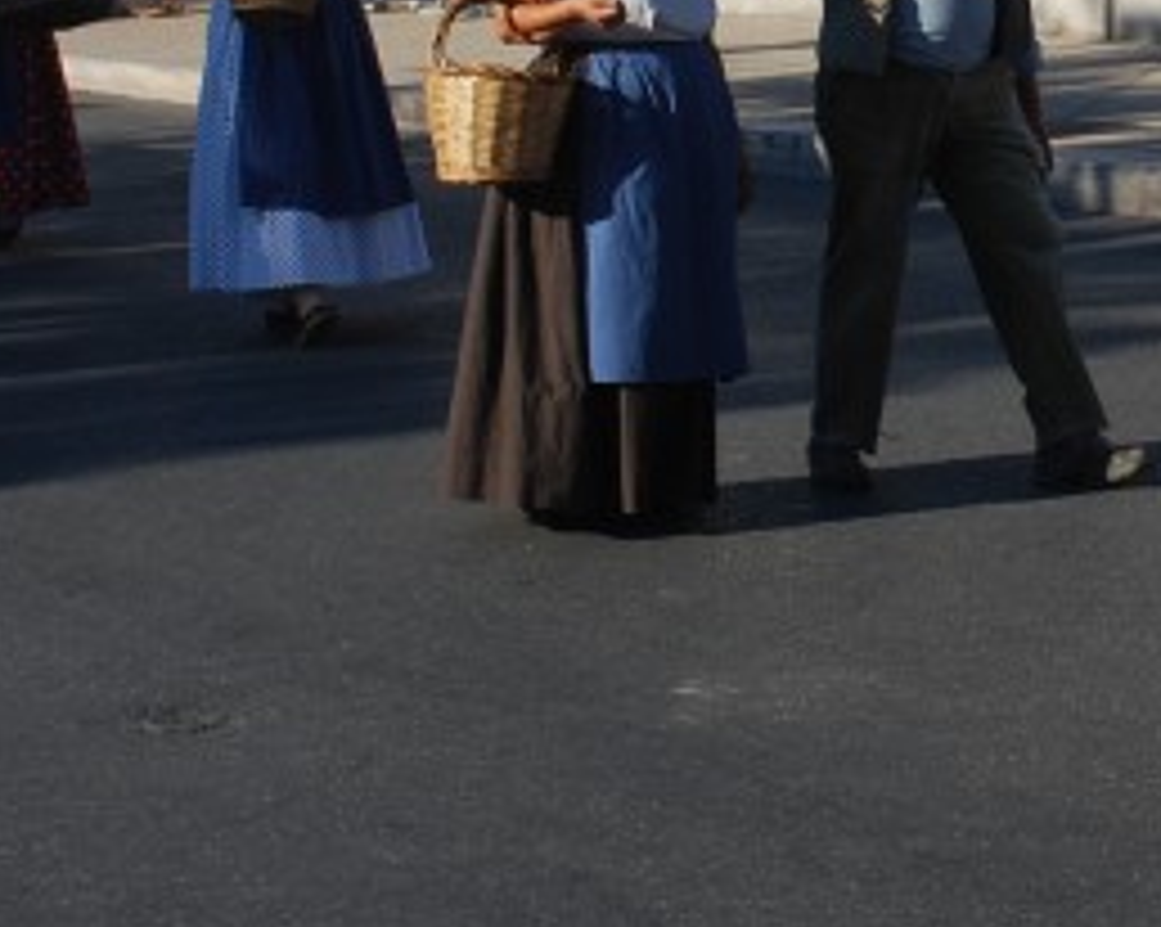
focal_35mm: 137
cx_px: 1091
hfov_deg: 13.9
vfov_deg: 11.1
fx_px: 4704
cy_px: -158
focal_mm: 28
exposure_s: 1/250
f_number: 8
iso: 100
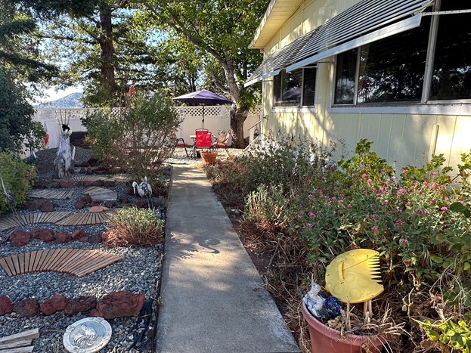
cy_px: 169
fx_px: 313
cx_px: 170
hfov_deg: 72.4
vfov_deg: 58.8
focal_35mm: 23
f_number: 2.2
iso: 40
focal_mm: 2.22
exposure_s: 1/235
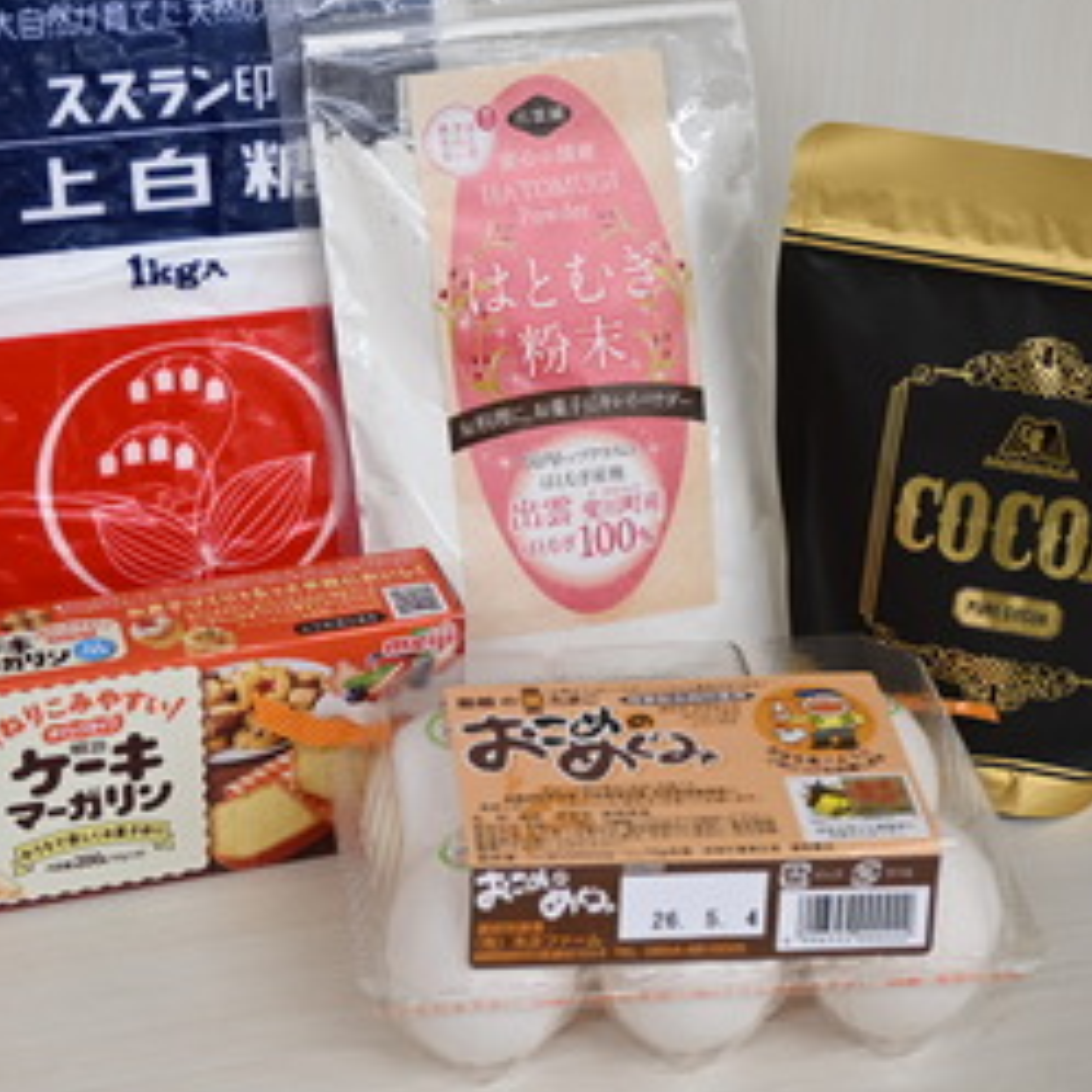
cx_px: 377
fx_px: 2514
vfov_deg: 24.5
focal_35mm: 70
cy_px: 454
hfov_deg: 24.4
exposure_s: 1/40
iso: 200
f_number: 4.5
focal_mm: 27.5
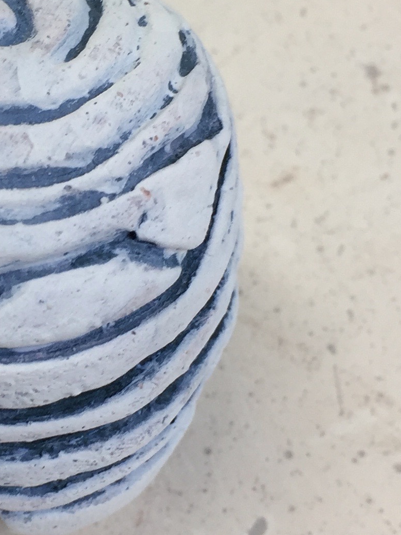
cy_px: 217
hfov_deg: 15.8
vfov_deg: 21.5
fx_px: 1406
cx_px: -44
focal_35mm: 91
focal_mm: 4.15
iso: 40
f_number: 2.2
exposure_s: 1/60
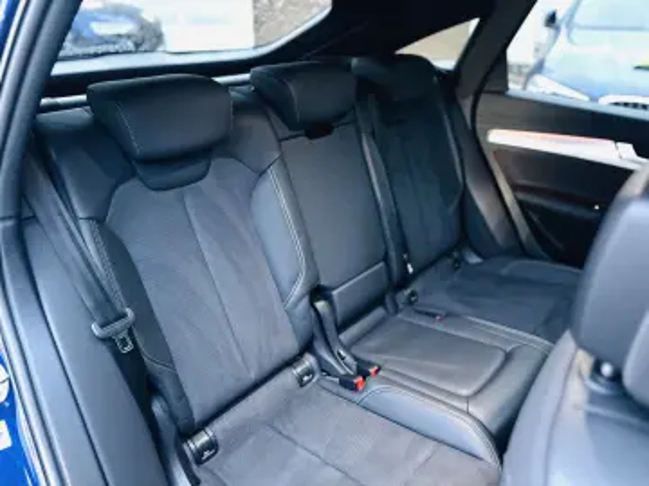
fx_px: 450
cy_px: 243
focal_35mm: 24
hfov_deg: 71.6
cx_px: 324
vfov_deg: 56.8
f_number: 1.78
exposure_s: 1/30
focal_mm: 6.86
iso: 1600
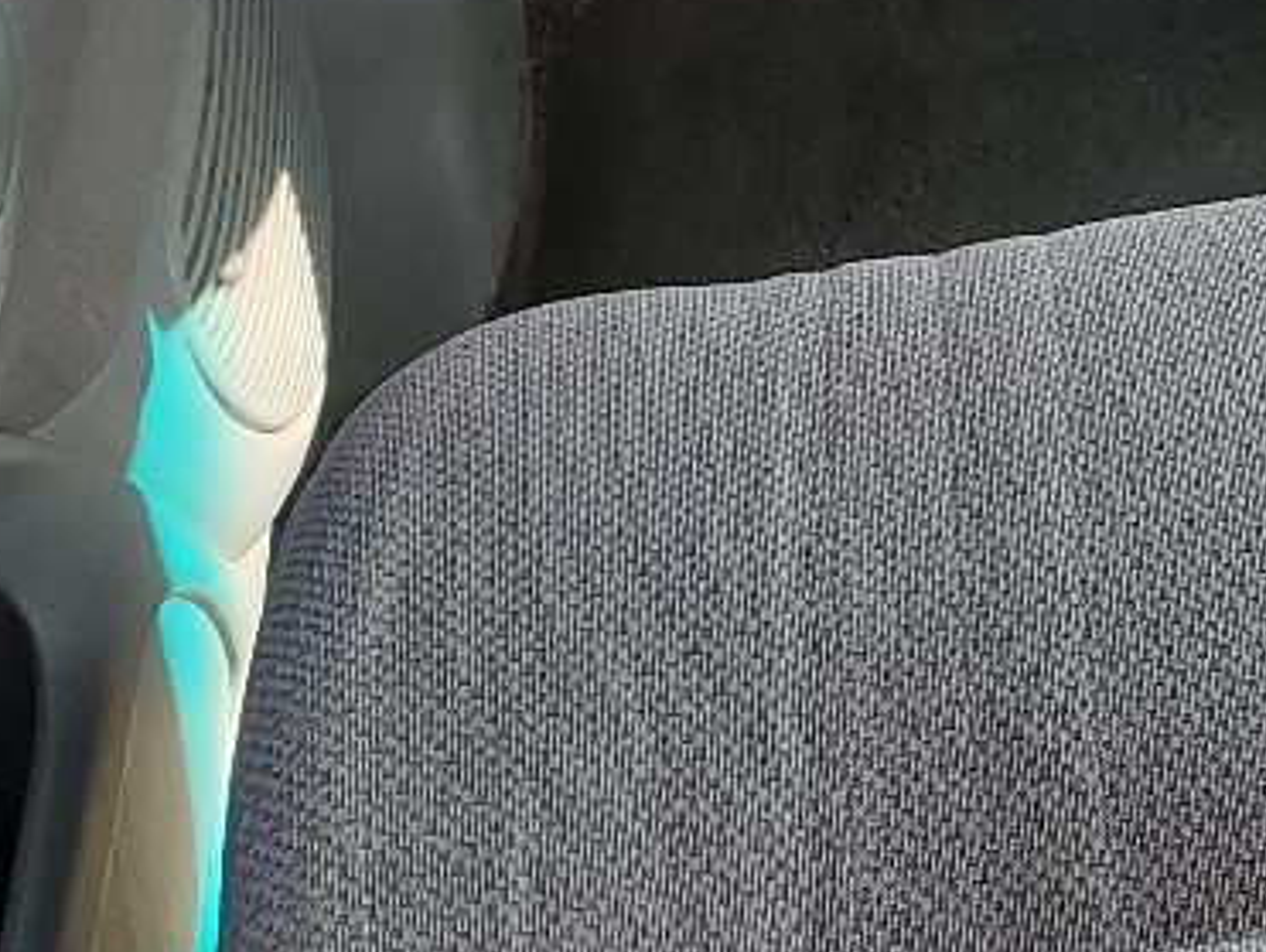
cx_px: 2457
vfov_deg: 13.0
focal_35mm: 112
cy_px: -78
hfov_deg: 14.7
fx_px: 4100
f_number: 1.5
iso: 50
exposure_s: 1/200
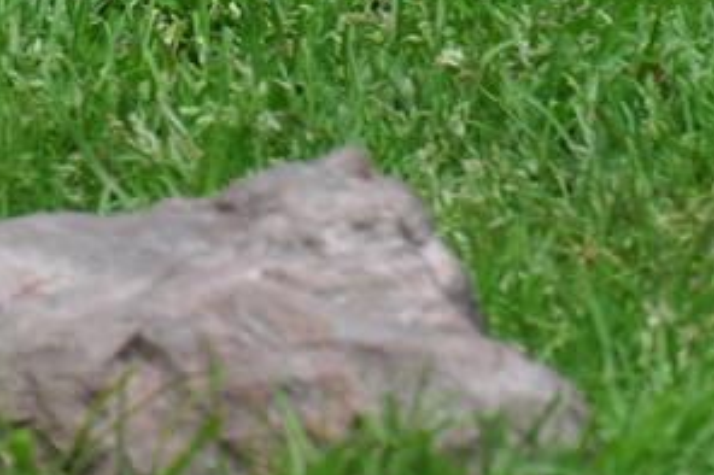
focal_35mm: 2434
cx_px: -543
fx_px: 48245
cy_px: -565
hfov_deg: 0.8
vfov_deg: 0.6
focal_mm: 300
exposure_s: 1/500
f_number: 5.6
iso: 250
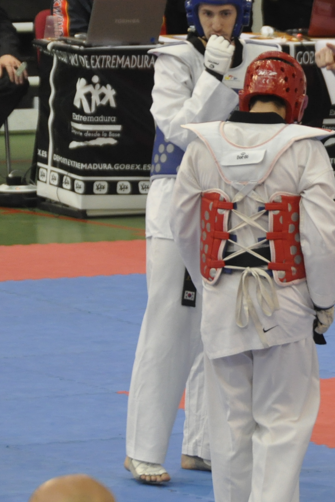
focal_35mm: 531
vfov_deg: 3.9
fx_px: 7415
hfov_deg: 2.6
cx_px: 355
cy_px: 216
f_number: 5.6
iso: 1600
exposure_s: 1/80
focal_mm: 170
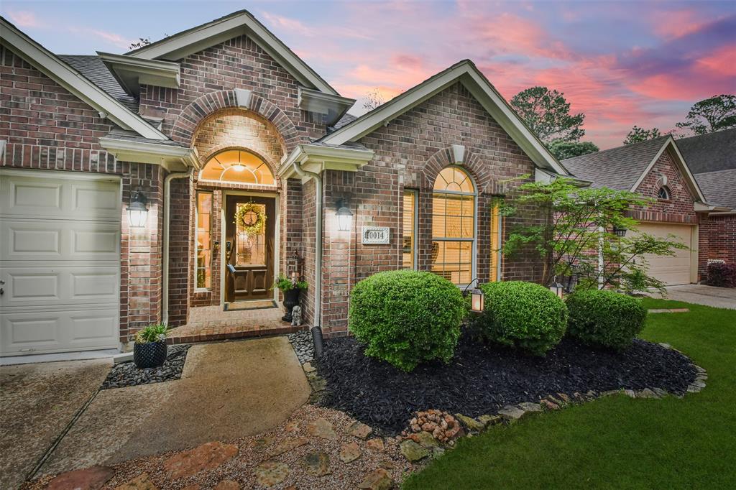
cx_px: 368
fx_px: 307
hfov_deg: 100.4
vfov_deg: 77.3
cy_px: 245
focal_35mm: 15
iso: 400
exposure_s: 1/8
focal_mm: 10
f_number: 8
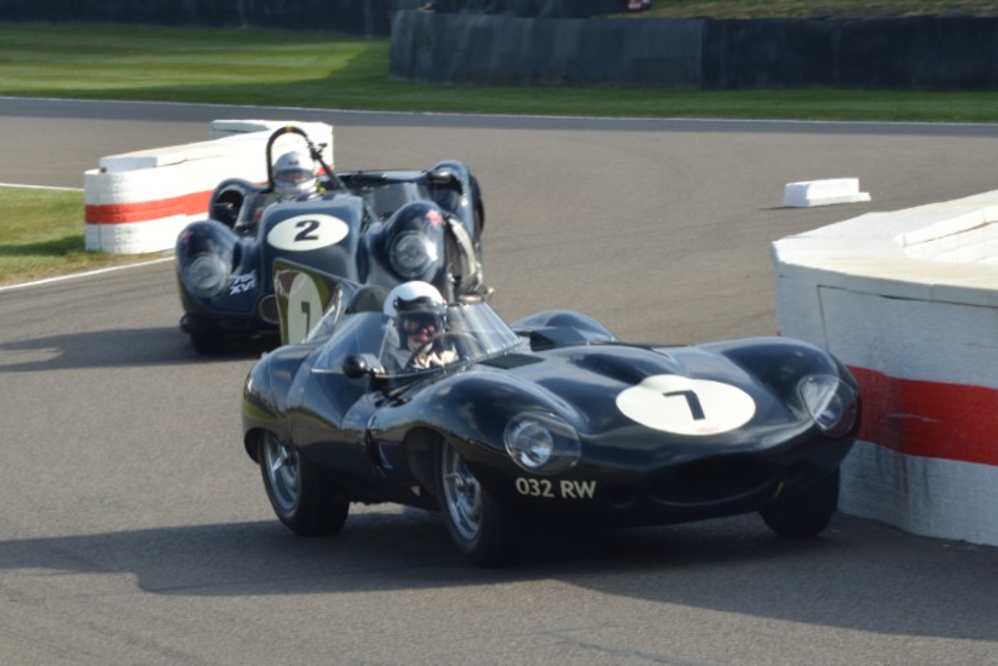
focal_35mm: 165
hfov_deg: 12.4
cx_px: 499
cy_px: 333
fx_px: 4575
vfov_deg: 8.3
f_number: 14
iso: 400
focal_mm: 110
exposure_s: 1/320
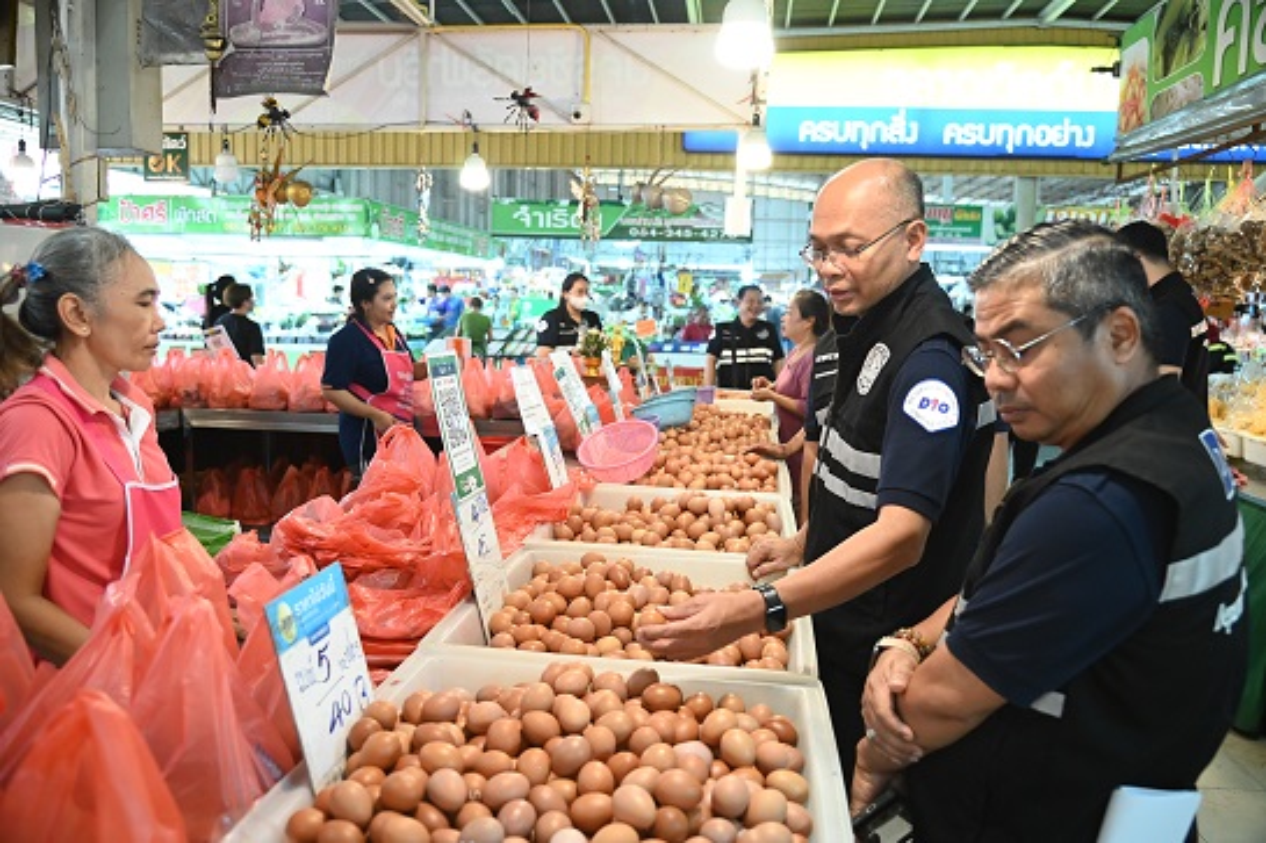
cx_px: 633
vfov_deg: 43.6
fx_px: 1055
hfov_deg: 61.9
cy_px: 422
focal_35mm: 30
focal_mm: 30
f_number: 4
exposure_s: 1/250
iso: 5000
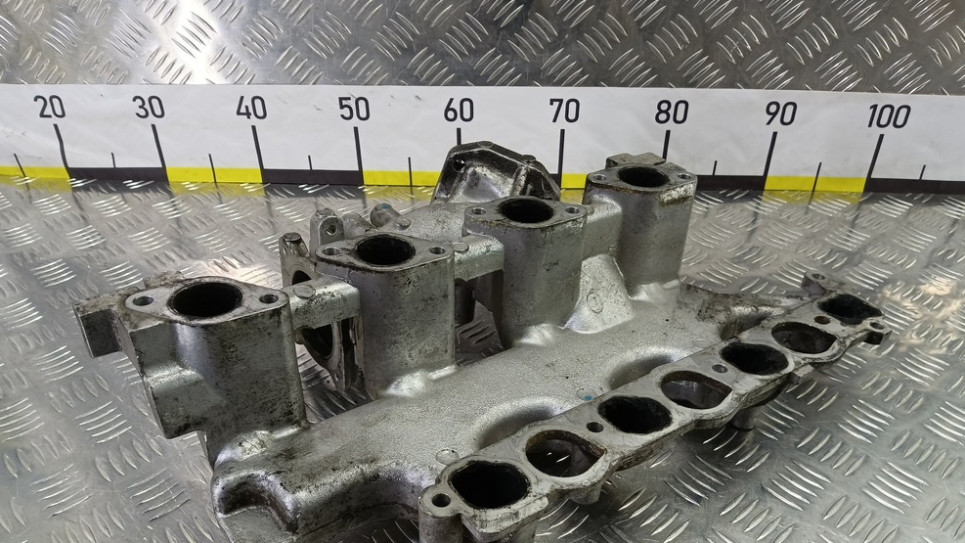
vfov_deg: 43.6
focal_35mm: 26
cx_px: 480
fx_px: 665
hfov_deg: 71.9
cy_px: 371
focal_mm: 4.11
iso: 117
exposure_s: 1/50
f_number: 1.6
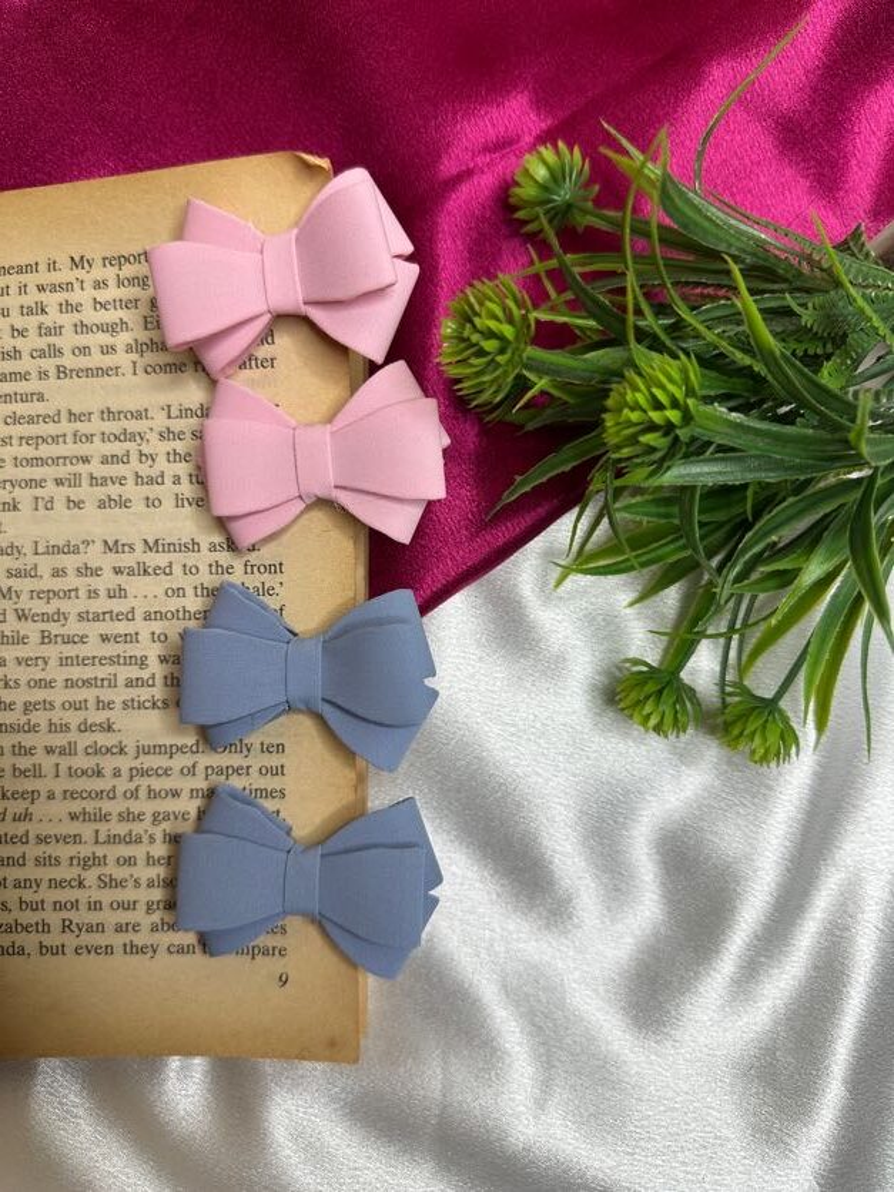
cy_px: 596
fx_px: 826
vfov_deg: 71.6
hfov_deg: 56.8
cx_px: 447
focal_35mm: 24
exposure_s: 1/100
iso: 64
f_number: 1.78
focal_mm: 6.86
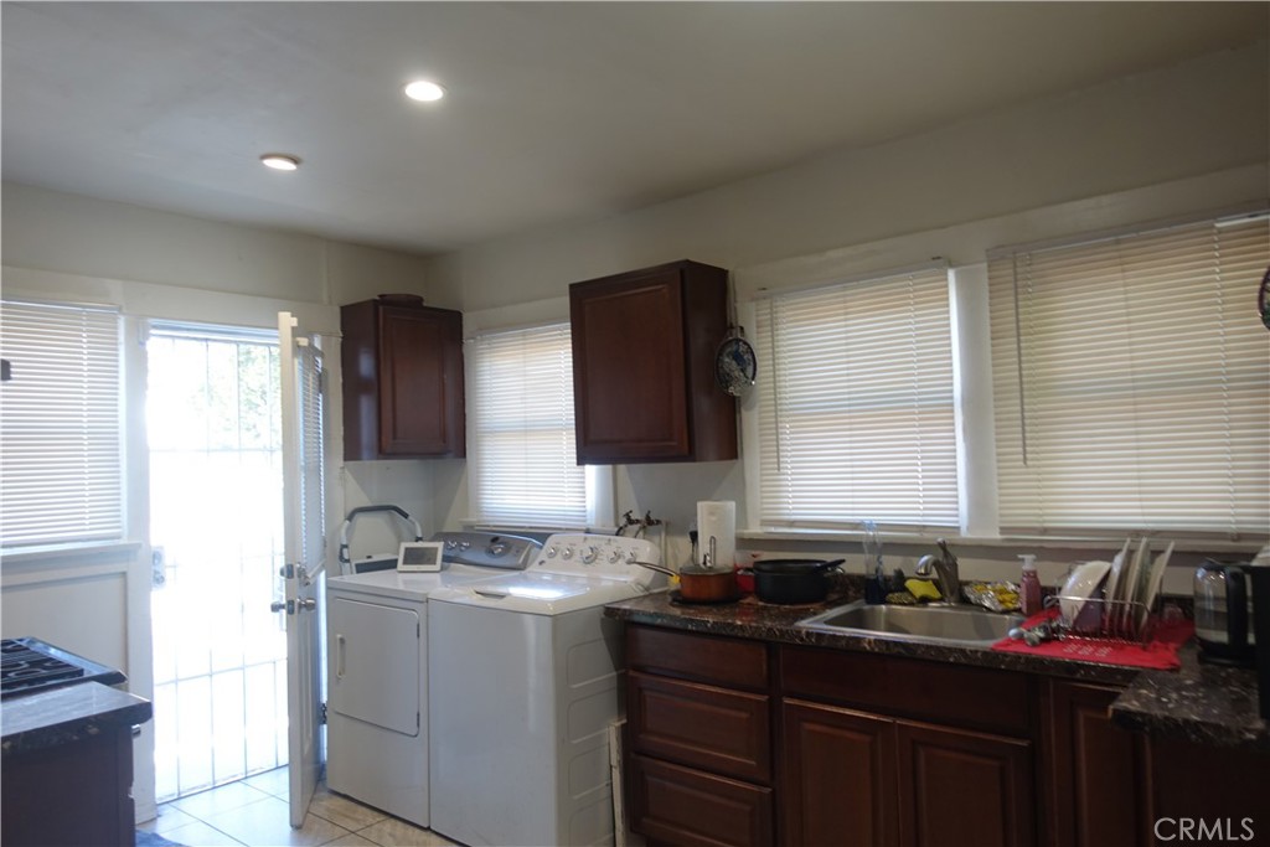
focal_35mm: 24
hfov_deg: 73.7
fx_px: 847
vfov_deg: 53.1
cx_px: 635
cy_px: 424
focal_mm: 8.8
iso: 125
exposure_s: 1/30
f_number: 2.5
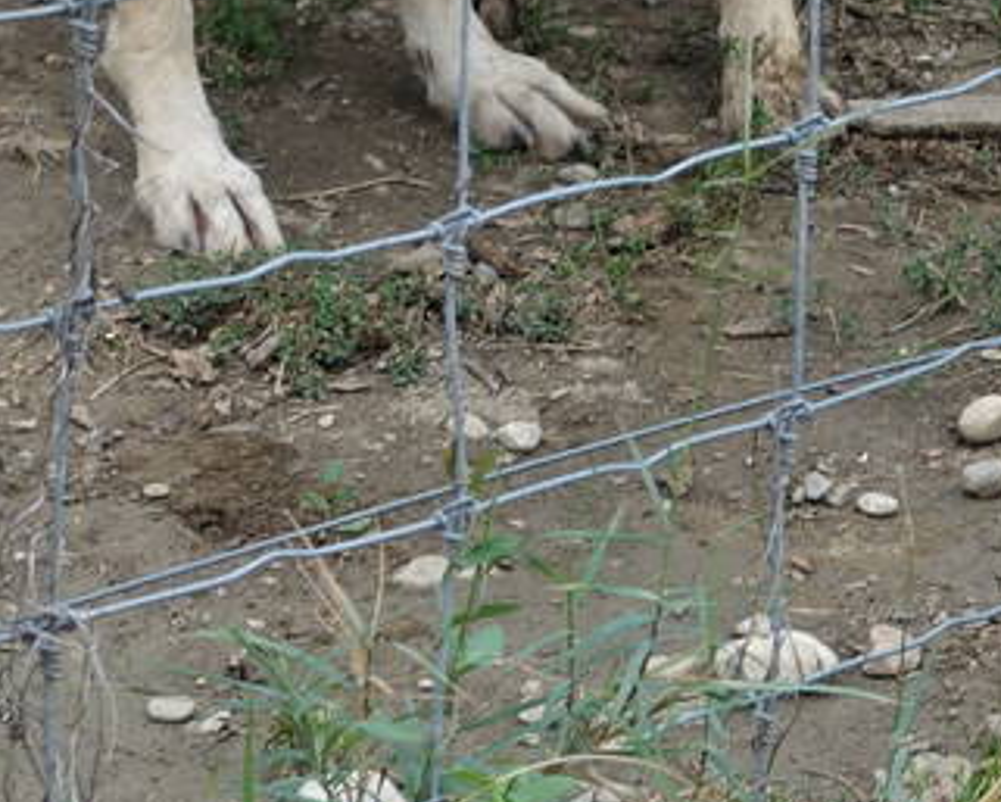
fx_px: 6786
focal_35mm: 229
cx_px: 493
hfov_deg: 8.4
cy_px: -457
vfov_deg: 6.7
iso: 125
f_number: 4
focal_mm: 18.1
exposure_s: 1/100
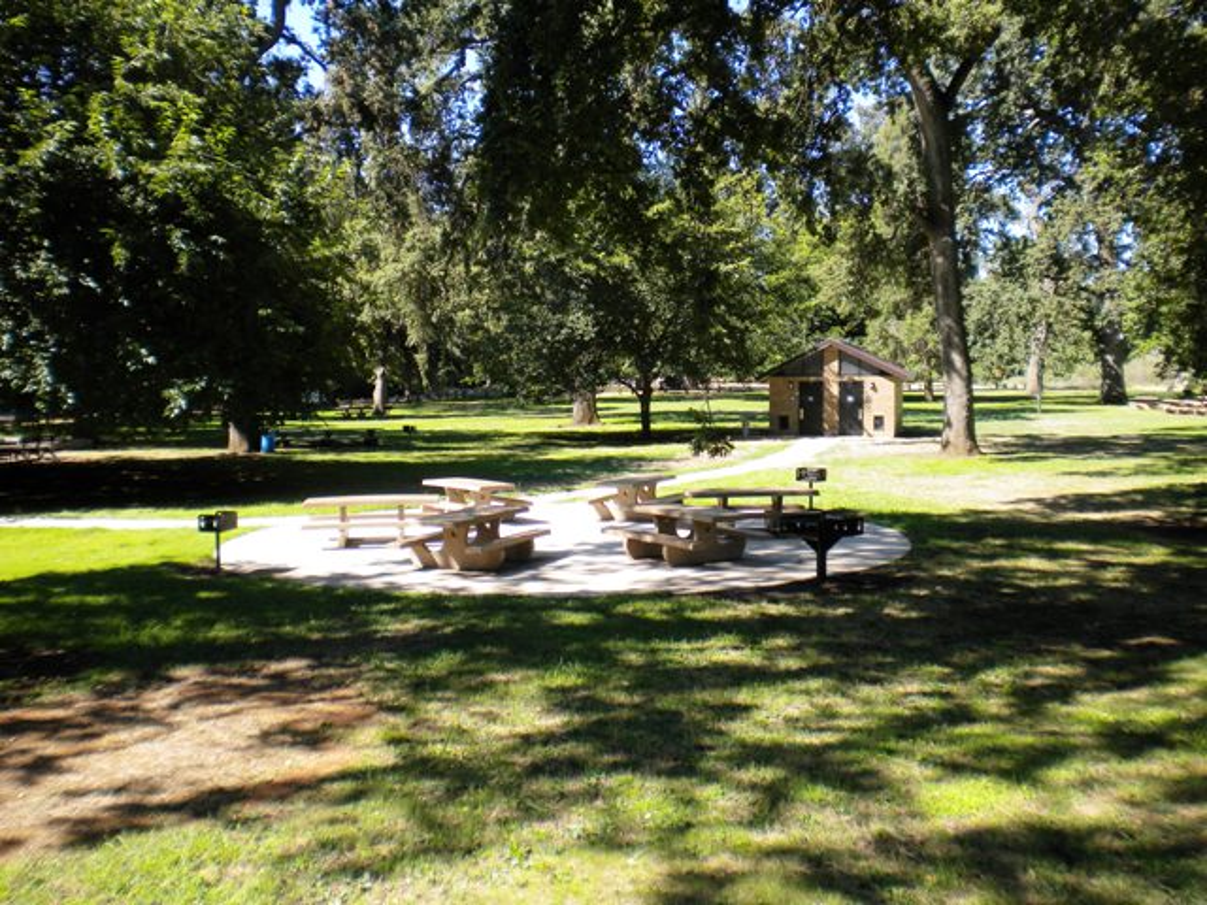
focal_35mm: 35
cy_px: 452
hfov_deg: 52.6
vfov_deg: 40.7
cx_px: 604
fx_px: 1220
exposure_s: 1/184
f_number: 4.6
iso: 80
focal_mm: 6.3
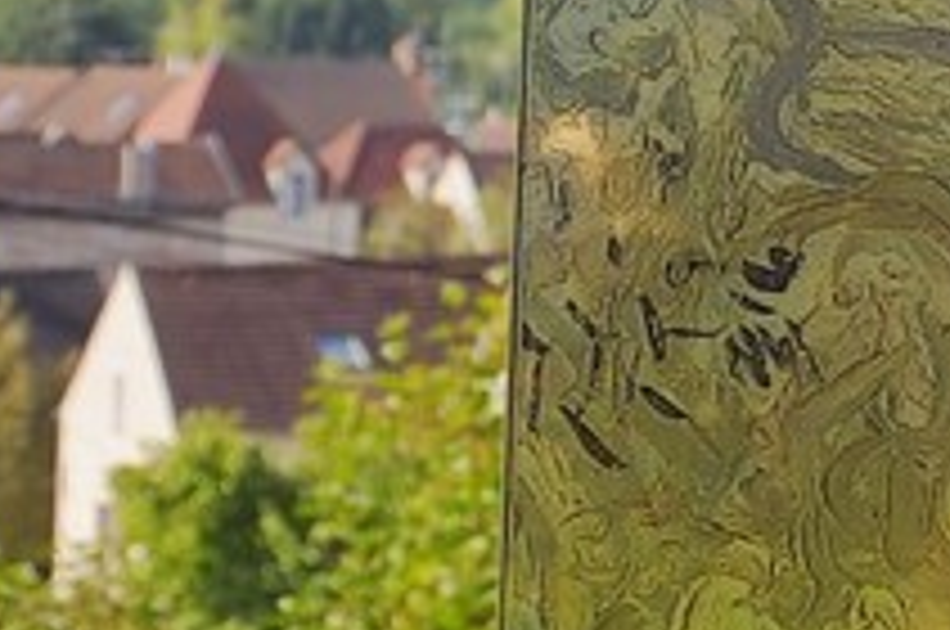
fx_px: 5401
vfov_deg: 6.6
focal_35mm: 205
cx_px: 3111
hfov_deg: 8.1
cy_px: -400
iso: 200
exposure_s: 1/250
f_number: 6.3
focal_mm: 27
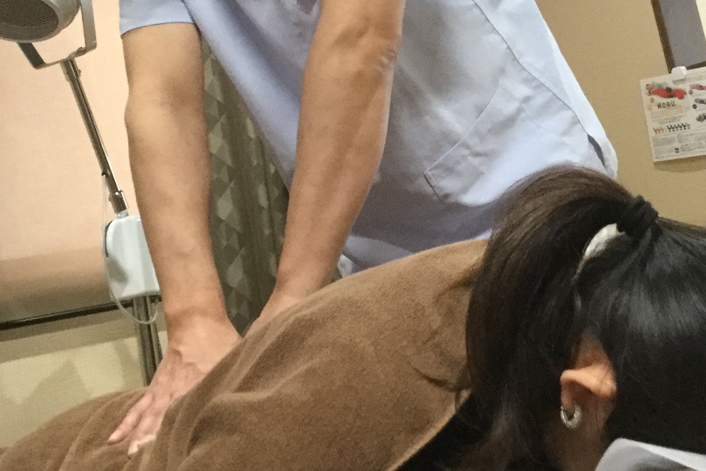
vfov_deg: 19.4
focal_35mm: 68
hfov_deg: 29.7
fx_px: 1333
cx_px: 343
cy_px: -8
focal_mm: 3.3
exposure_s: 1/30
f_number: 2.4
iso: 200
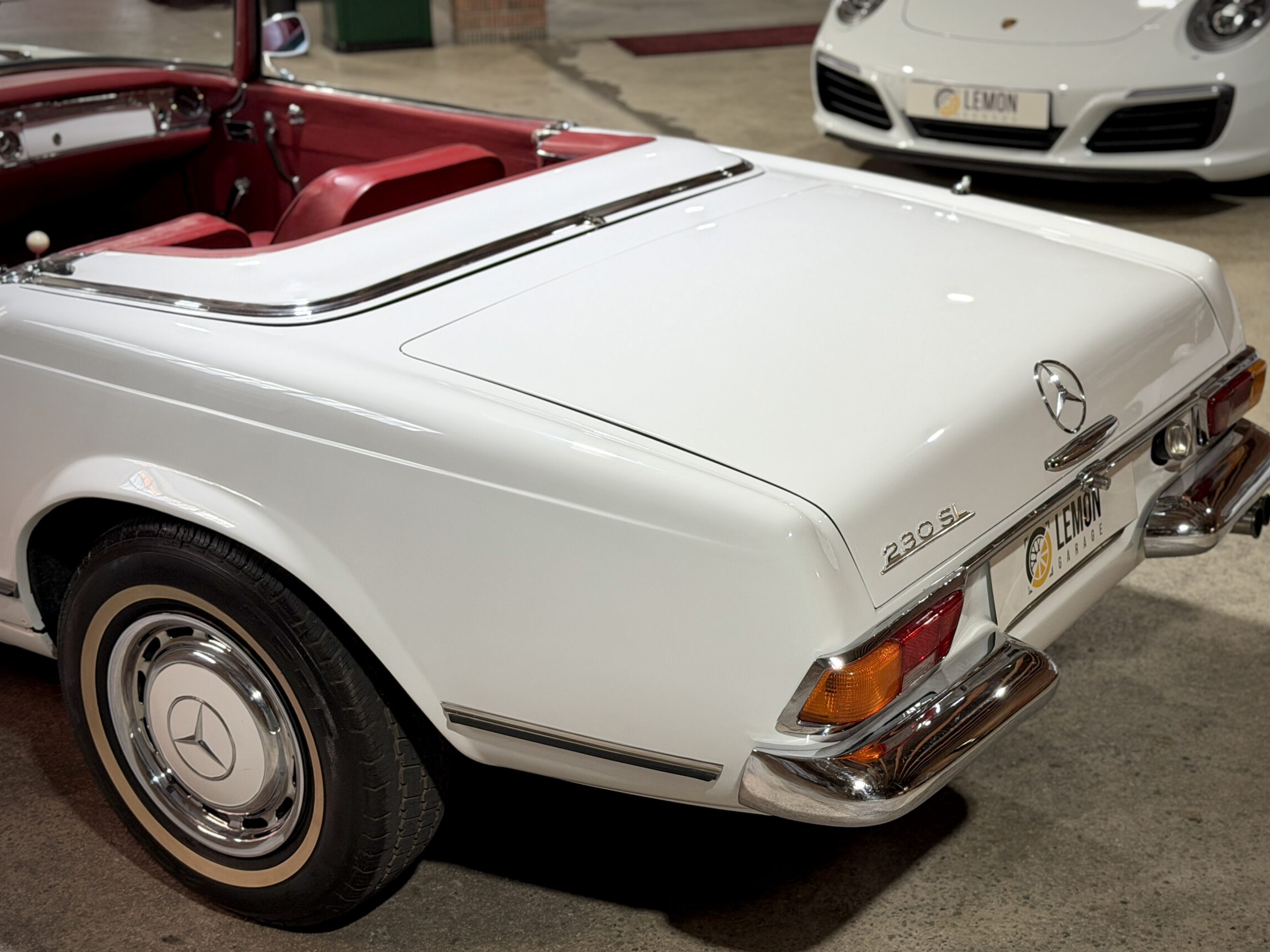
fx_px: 1981
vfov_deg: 27.0
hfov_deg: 35.5
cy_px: 466
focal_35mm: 54
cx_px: 695
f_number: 1.78
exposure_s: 1/50
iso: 80
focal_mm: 6.76
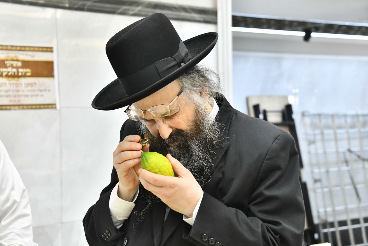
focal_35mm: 66
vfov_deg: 20.6
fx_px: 675
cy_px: 119
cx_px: 174
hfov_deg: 30.5
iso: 2500
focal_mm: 62
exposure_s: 1/100
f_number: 5.6
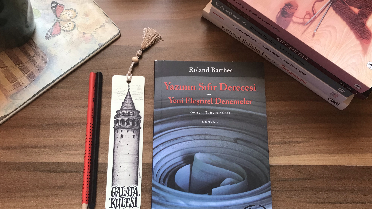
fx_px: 306
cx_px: 184
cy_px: 121
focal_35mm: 31
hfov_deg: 62.6
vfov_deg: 37.7
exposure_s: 1/33
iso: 25
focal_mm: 3.99
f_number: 1.8
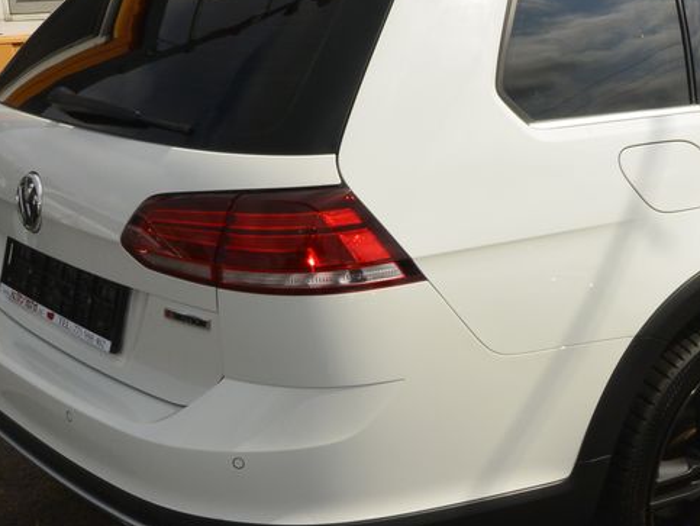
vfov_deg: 26.6
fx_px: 1113
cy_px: 266
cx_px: 551
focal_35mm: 55
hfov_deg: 34.0
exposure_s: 1/250
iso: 160
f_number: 14
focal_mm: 10
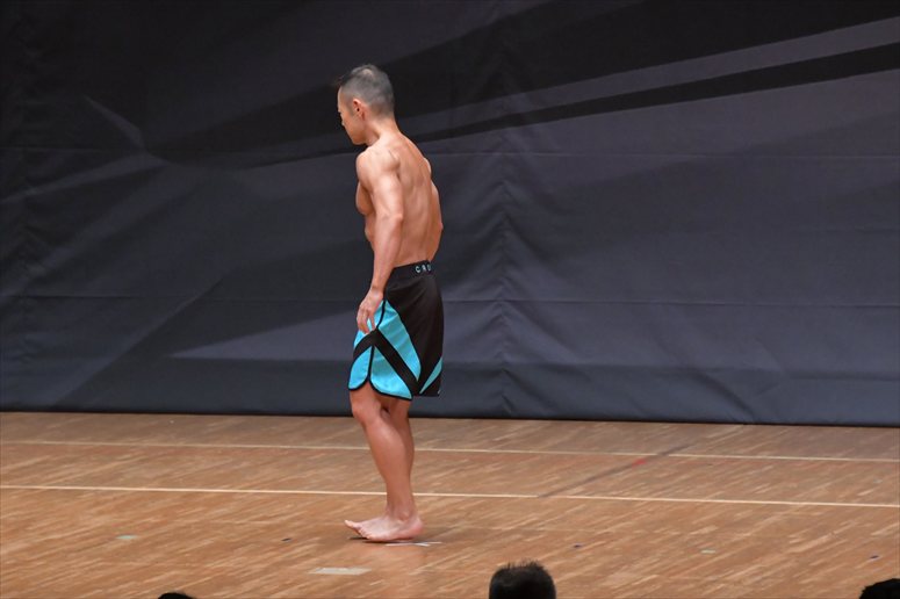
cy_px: 300
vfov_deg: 4.8
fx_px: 7122
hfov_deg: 7.2
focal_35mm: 285
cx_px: 450
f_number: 5.6
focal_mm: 190
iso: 6400
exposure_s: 1/400
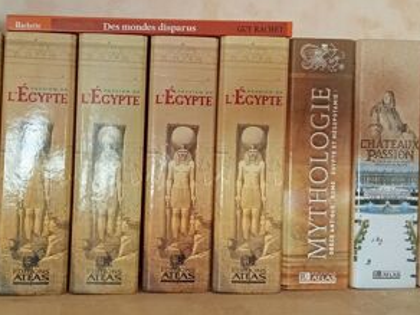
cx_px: 154
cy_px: 140
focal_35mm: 46
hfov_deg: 40.9
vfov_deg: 31.5
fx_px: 558
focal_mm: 2.78
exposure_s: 1/33.3
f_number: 2
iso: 125
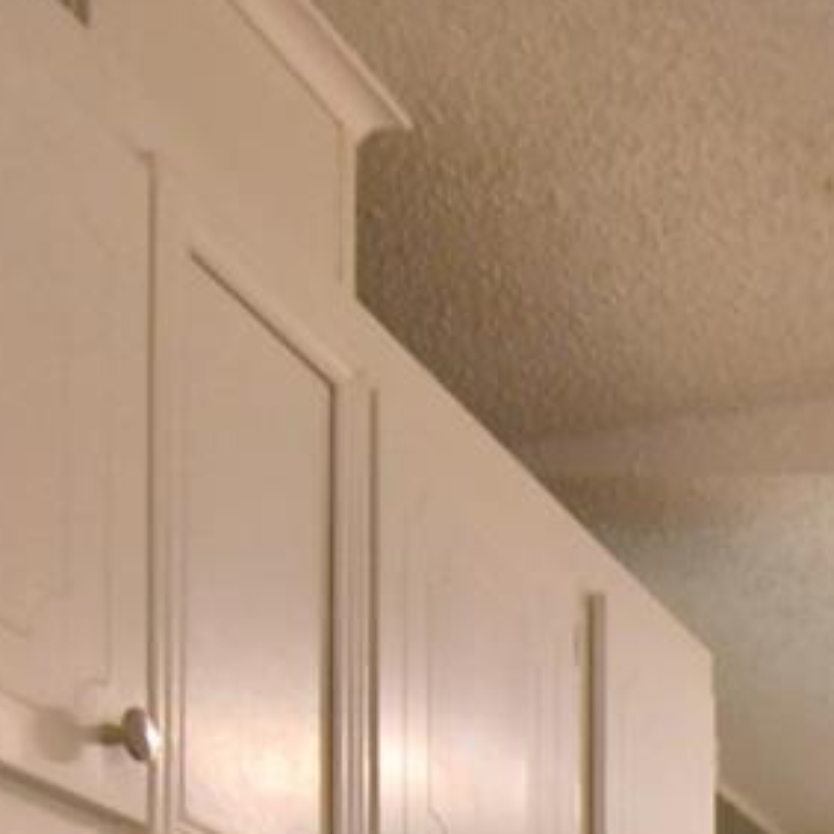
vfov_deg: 19.0
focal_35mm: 72
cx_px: 1276
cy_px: 1457
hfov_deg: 20.3
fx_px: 1963
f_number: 4.5
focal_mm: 10
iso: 400
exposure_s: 1/40
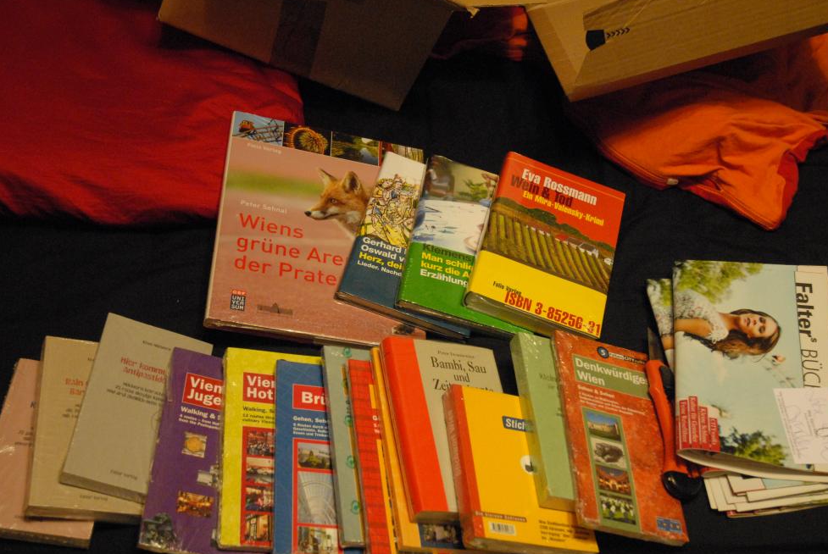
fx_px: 1187
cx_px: 431
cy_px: 301
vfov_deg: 26.3
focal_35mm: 52
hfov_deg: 38.4
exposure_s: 1/60
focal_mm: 31
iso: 1600
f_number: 4
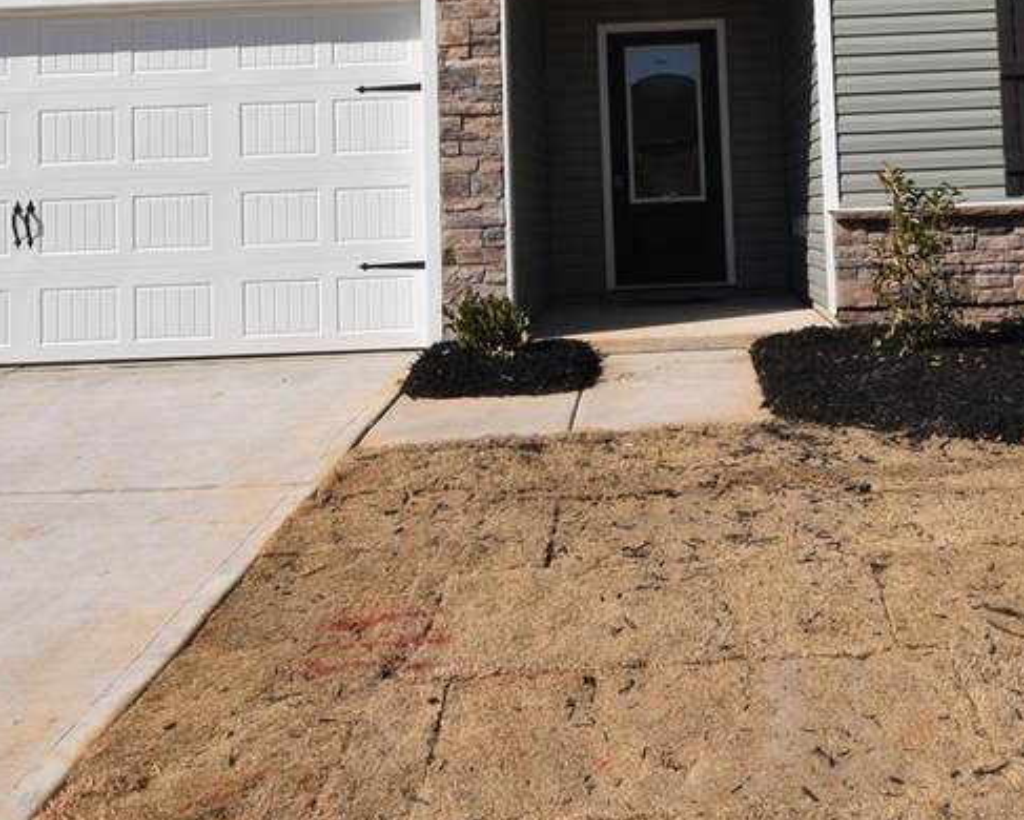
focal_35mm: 37
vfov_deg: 38.4
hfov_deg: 48.5
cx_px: 650
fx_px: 1122
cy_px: 142
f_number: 13
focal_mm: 10
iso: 100
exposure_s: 1/200
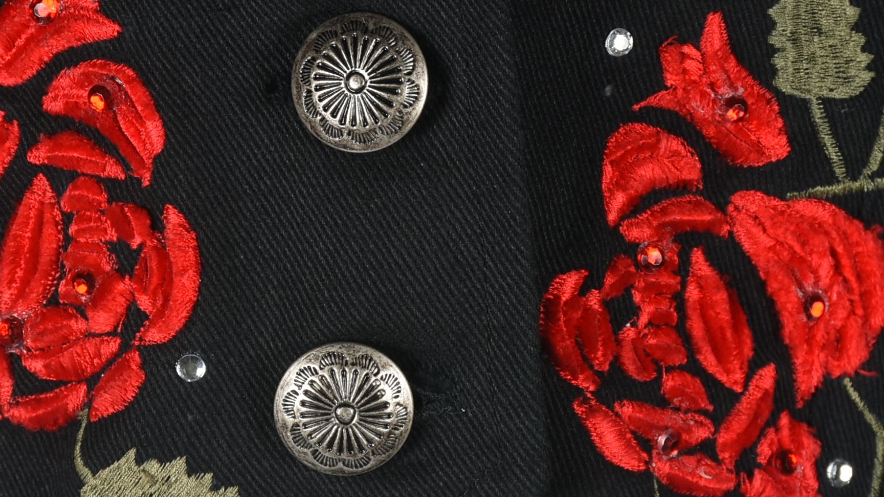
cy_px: 202
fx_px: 7195
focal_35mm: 307
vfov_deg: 4.0
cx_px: 432
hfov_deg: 7.0
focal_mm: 100
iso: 200
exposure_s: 1/125
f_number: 11
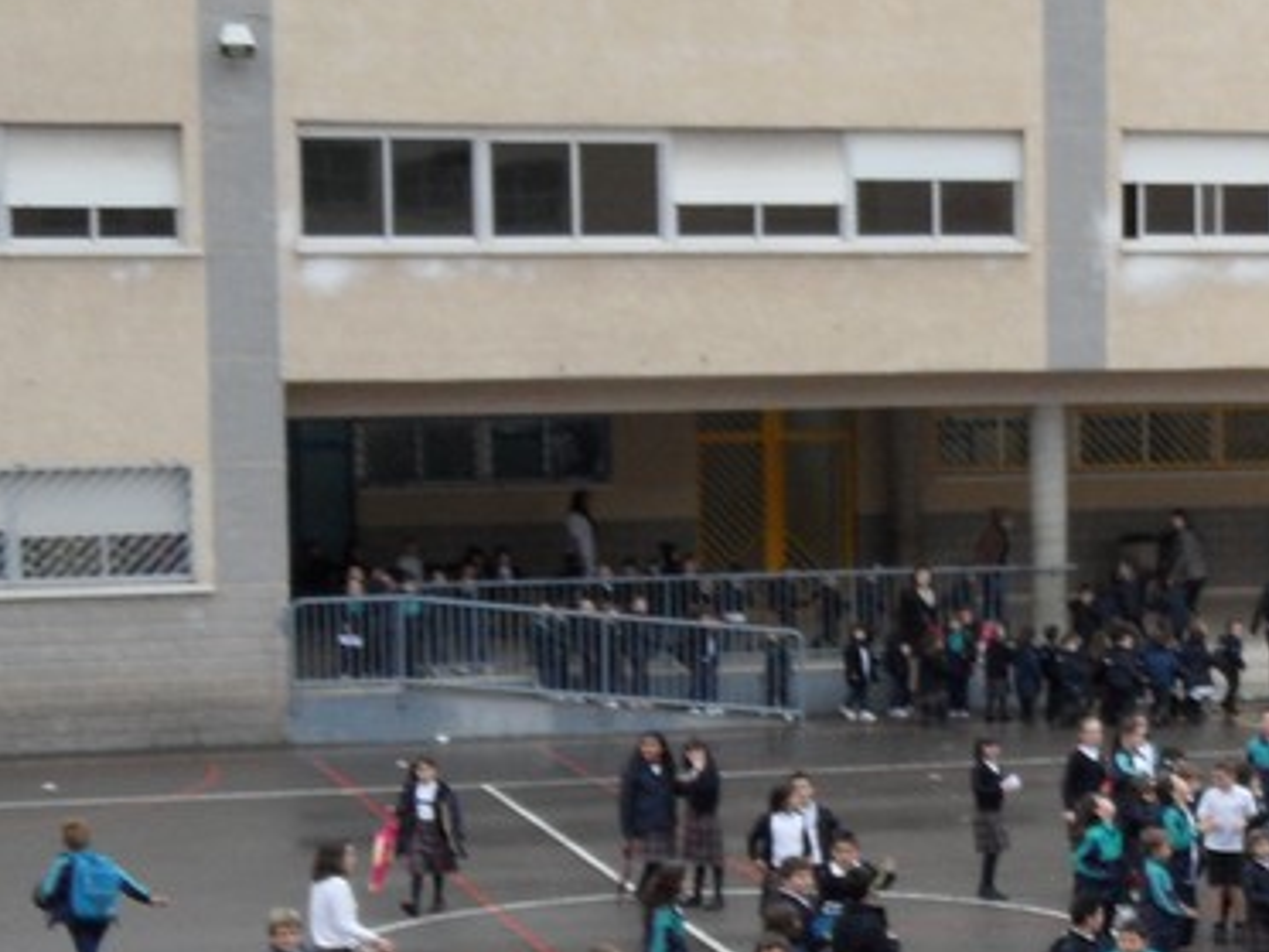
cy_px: 962
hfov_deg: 16.7
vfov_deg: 13.3
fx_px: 4033
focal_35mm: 110
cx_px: 1733
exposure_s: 1/125
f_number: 3.6
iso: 80
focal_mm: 6.5
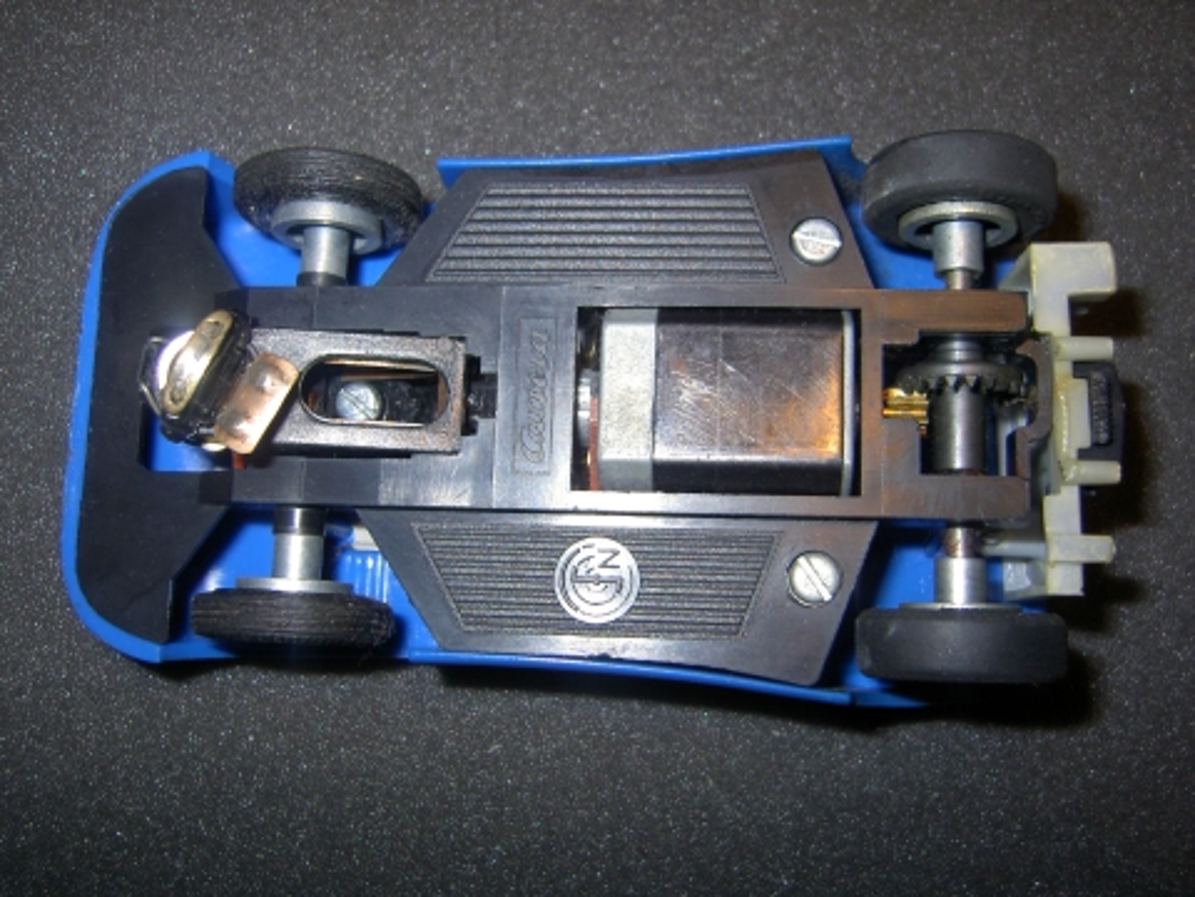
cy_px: 448
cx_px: 598
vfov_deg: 41.8
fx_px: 1174
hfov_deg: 54.0
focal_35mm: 34
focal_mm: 5.6
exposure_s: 1/60
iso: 50
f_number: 2.8
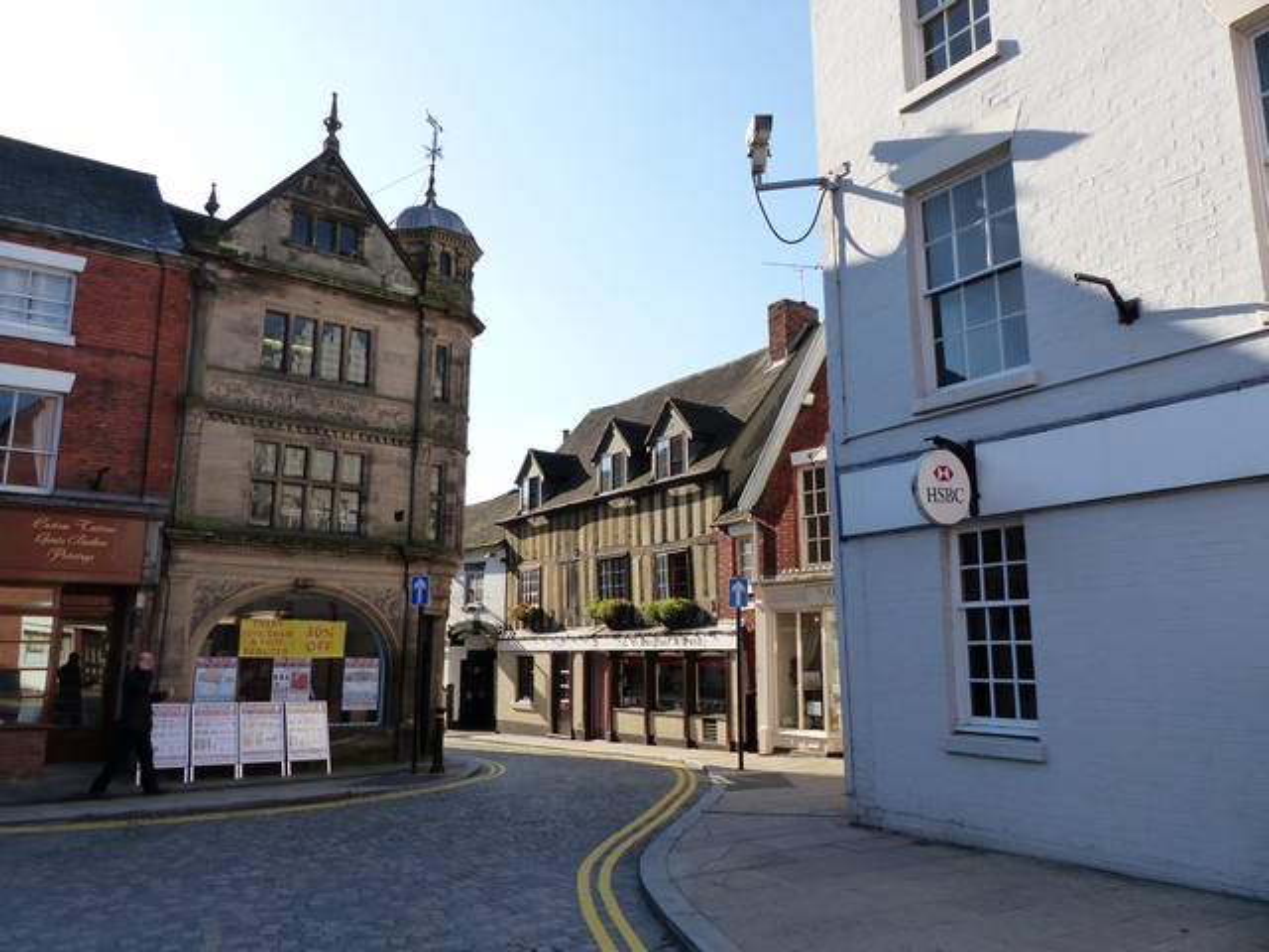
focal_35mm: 25
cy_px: 476
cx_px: 634
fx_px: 916
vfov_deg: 54.9
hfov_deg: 69.4
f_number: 4
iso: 160
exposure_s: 1/500
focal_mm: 4.5
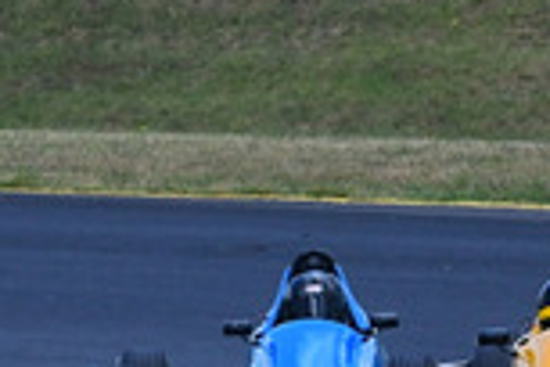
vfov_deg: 0.9
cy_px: 219
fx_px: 24015
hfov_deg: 1.3
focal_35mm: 1572
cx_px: 769
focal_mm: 200
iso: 640
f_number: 11
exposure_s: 1/640
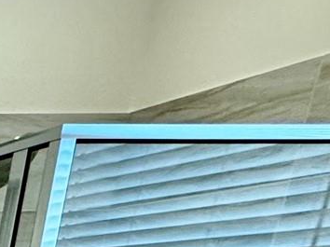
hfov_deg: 13.5
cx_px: -535
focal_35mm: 81
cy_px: 541
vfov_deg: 14.2
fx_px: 772
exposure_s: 1/120
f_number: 2.2
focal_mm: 2.22
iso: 160
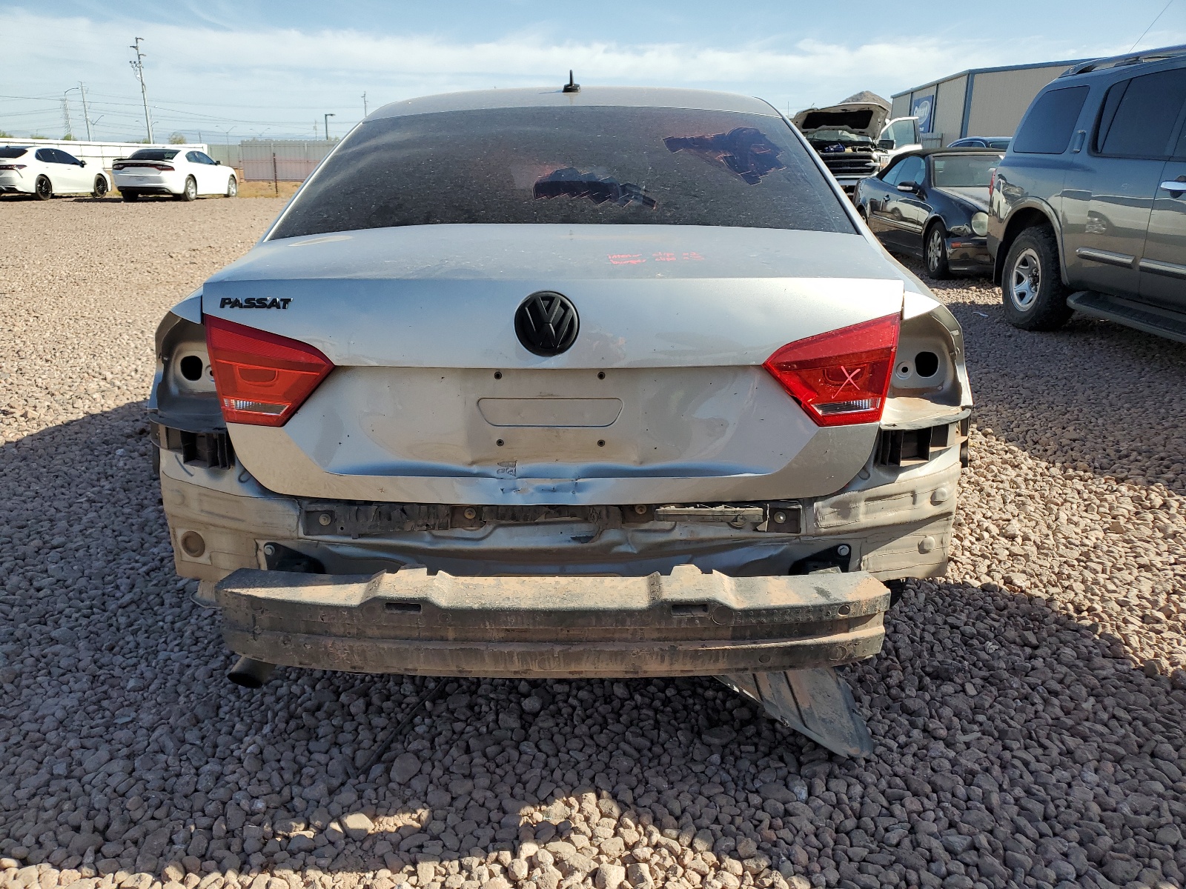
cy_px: 444
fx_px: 891
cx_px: 593
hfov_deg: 67.3
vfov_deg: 53.1
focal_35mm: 26
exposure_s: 1/2500
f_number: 1.5
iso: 50
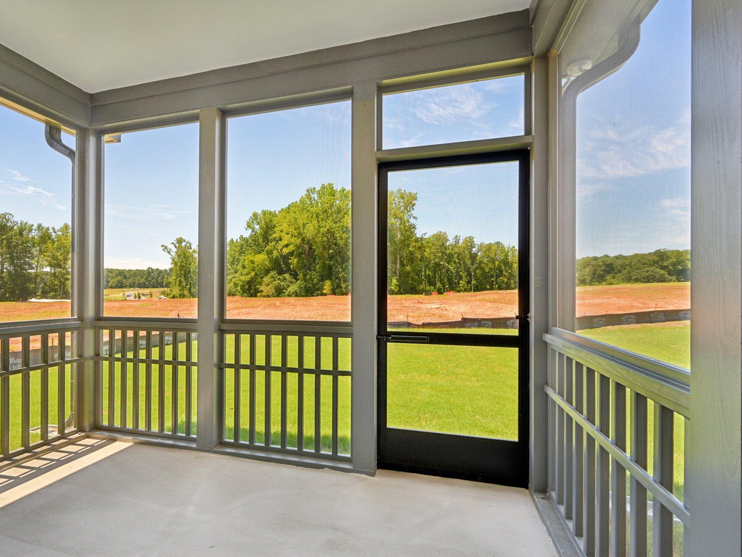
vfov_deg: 72.9
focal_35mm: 18
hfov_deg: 88.8
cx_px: 333
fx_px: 377
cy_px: 289
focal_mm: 15.5
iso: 100
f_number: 8
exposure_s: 1/80
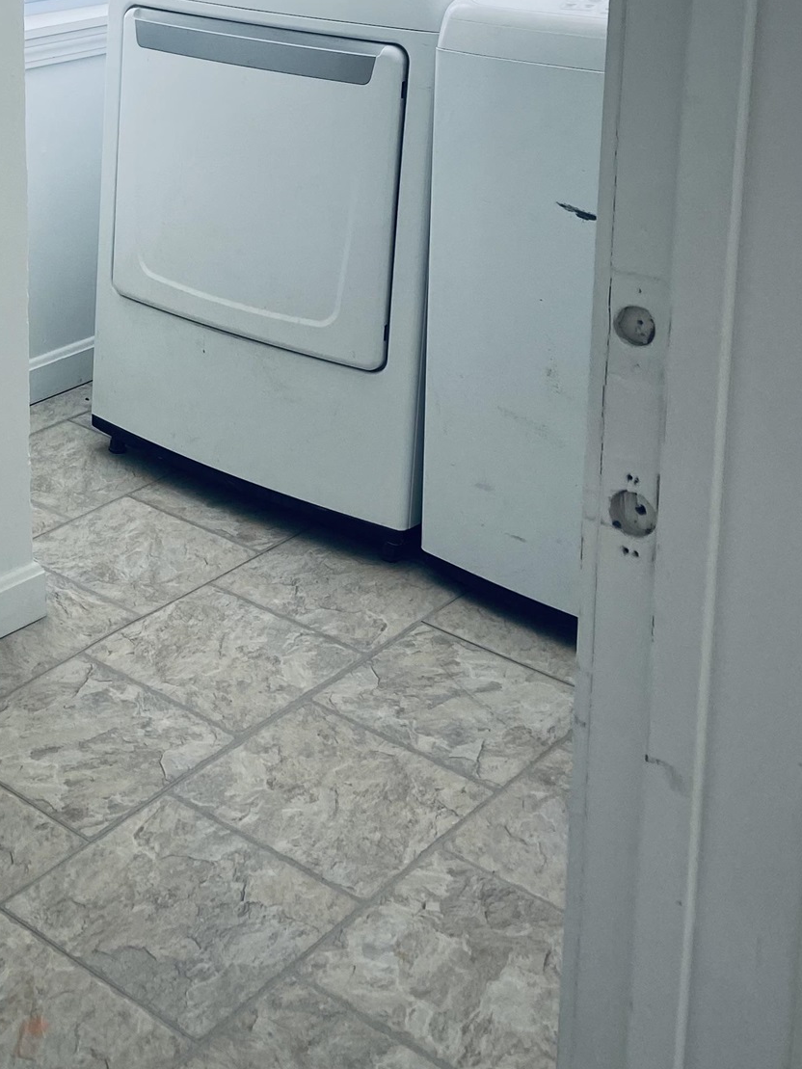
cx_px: 33
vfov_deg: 33.7
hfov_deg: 25.9
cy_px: 113
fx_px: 1668
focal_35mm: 54
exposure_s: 1/138
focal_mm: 4.25
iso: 32
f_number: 1.8
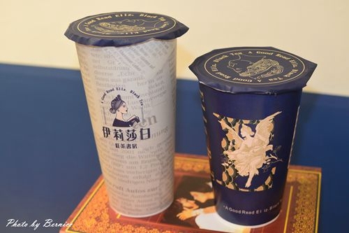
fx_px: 475
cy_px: 116
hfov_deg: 40.4
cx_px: 174
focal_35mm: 49
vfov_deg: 27.5
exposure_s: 1/60
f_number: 2.5
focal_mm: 18.5
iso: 160
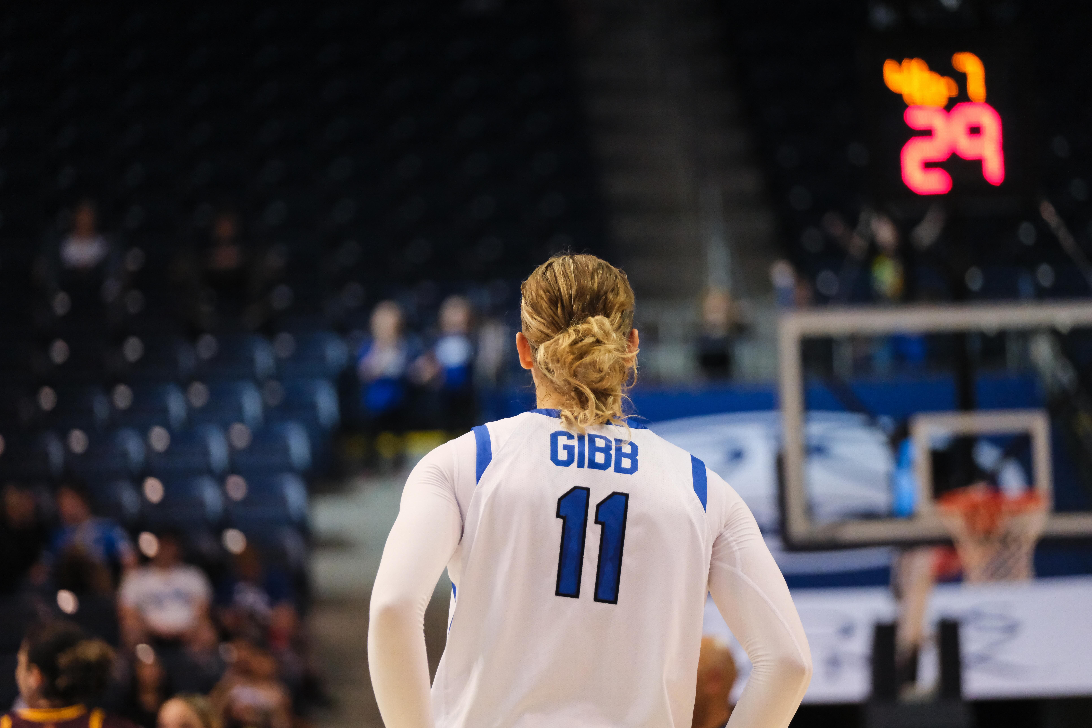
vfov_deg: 7.1
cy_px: 364
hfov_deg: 10.6
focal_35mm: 194
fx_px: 5884
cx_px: 546
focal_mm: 129.2
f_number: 2.8
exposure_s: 1/2000
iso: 8000
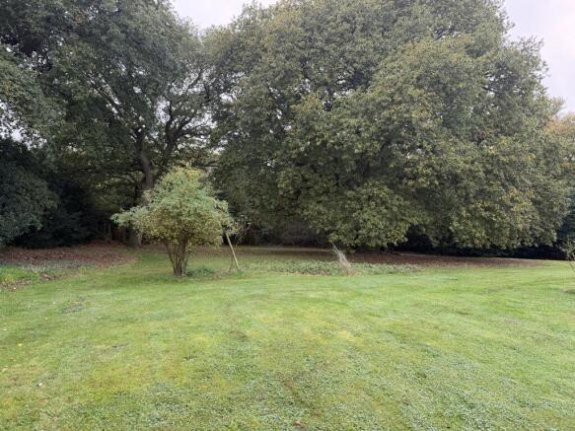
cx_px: 288
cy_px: 216
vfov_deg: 56.8
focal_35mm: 24
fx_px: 399
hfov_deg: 71.6
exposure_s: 1/185
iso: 100
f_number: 1.78
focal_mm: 6.76
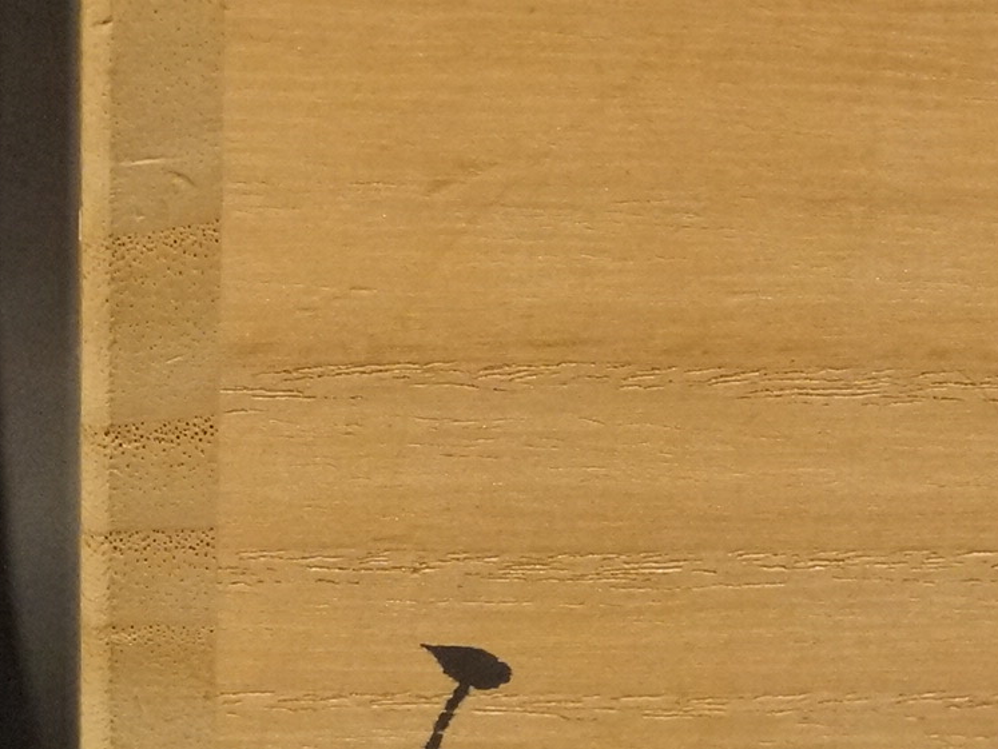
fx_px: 5019
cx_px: 98
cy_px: 214
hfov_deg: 11.3
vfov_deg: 8.5
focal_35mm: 174
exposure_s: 1/60
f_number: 4
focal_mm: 30
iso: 3200
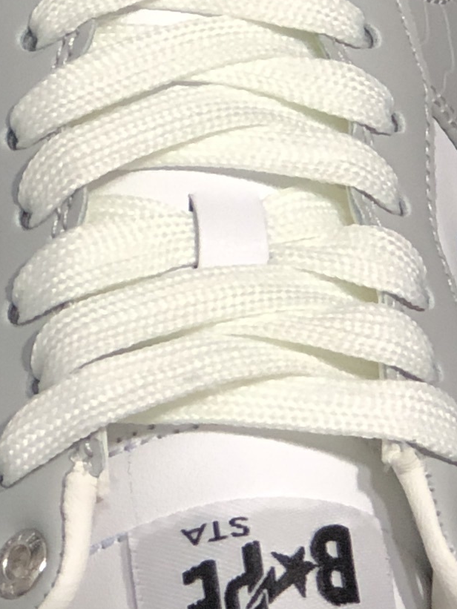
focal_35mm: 280
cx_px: -128
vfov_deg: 7.1
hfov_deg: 5.3
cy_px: 85
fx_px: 4927
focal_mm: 6.6
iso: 100
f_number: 2.8
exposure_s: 1/30
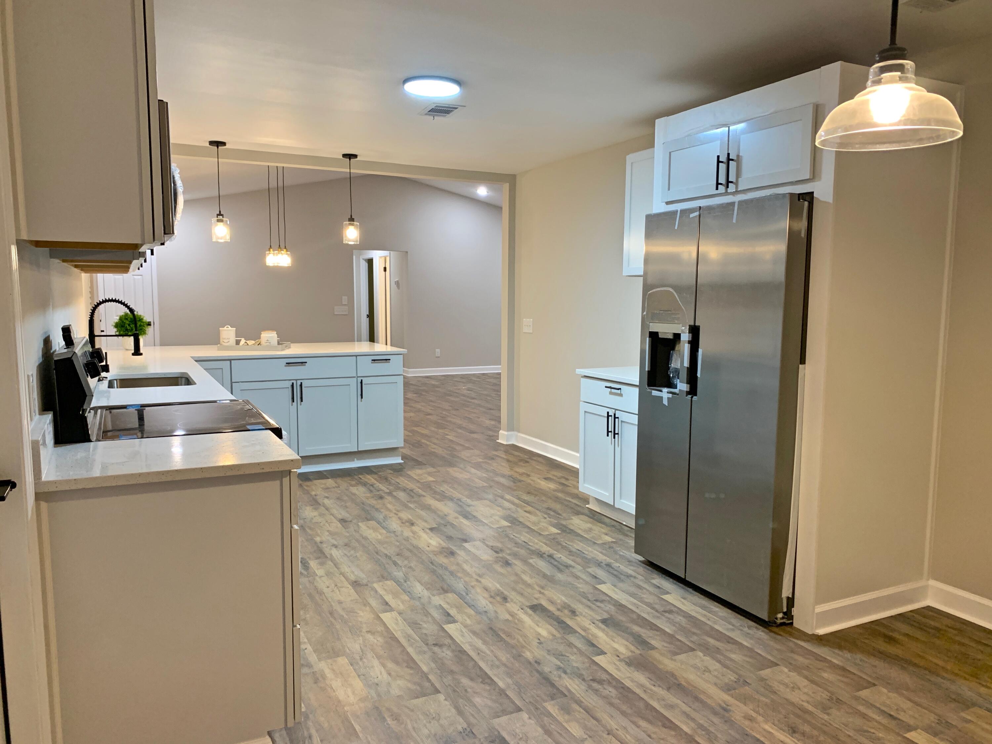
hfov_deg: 67.3
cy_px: 372
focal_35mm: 26
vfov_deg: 53.1
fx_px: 745
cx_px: 496
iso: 160
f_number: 1.8
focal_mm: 4.25
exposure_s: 1/60
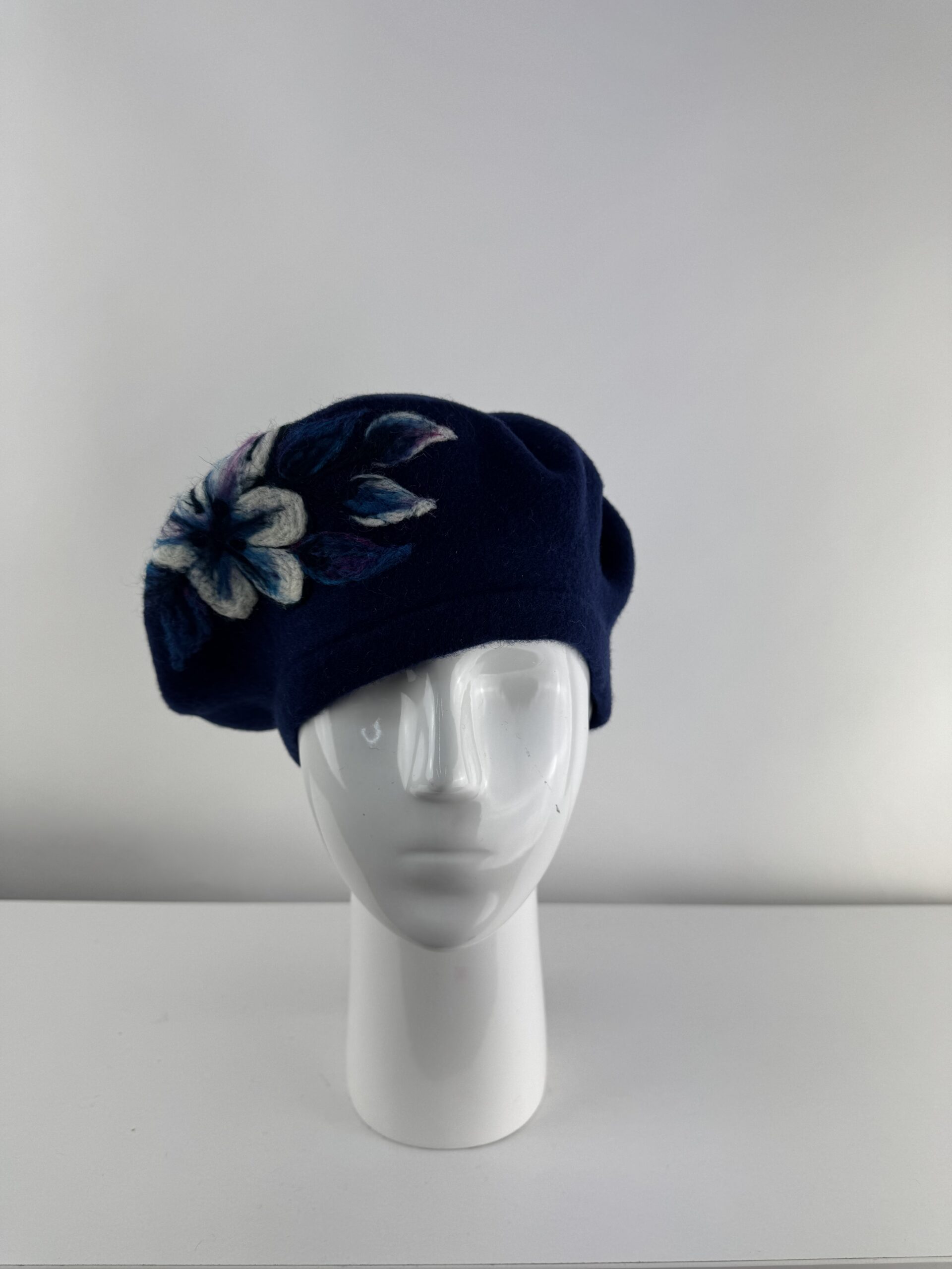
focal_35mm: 24
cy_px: 634
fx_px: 880
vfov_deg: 71.6
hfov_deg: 56.8
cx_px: 476
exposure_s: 1/474
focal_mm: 6.76
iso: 80
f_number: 1.78
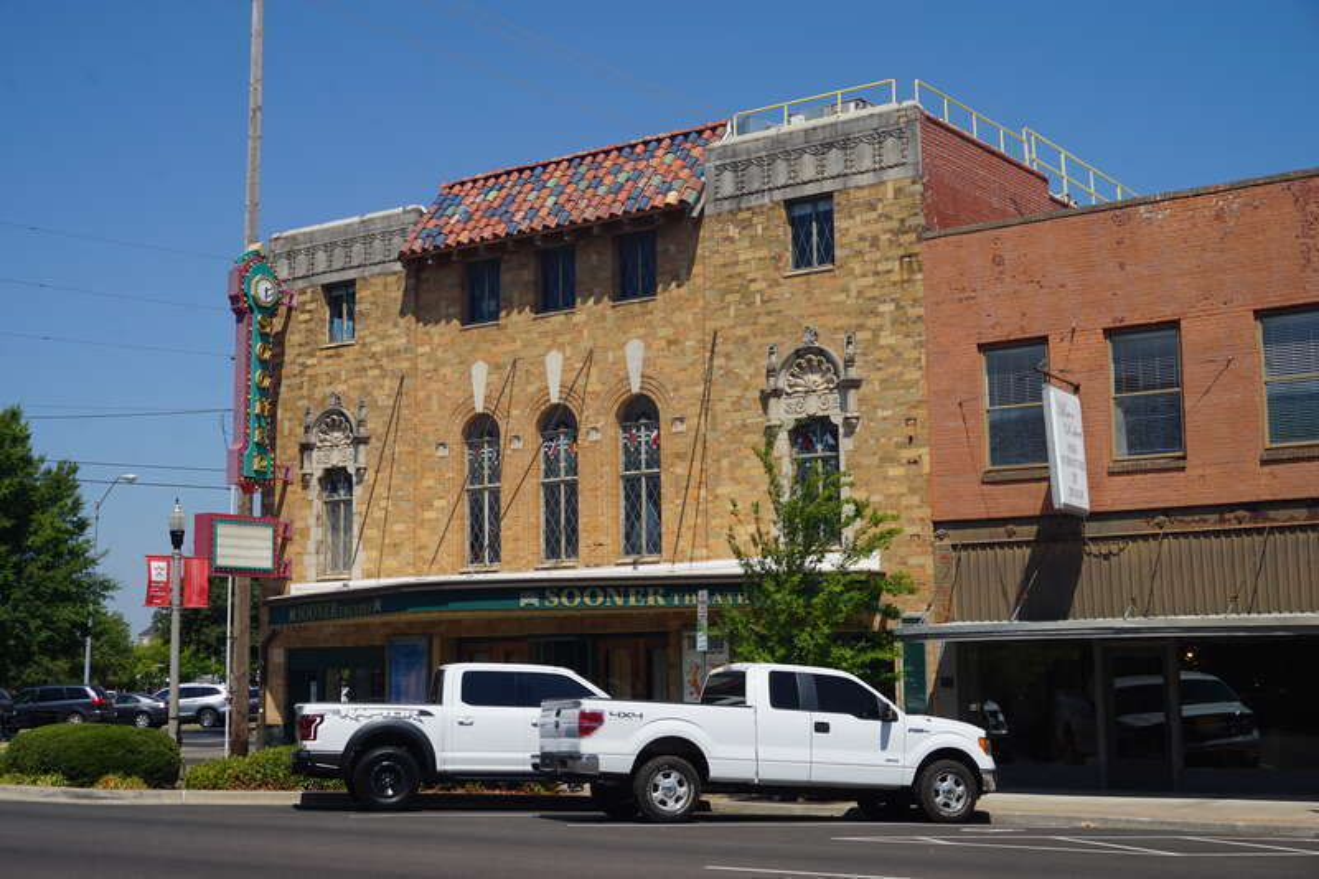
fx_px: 1758
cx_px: 660
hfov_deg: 41.1
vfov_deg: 28.1
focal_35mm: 48
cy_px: 440
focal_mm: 32
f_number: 11
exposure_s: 1/200
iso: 100
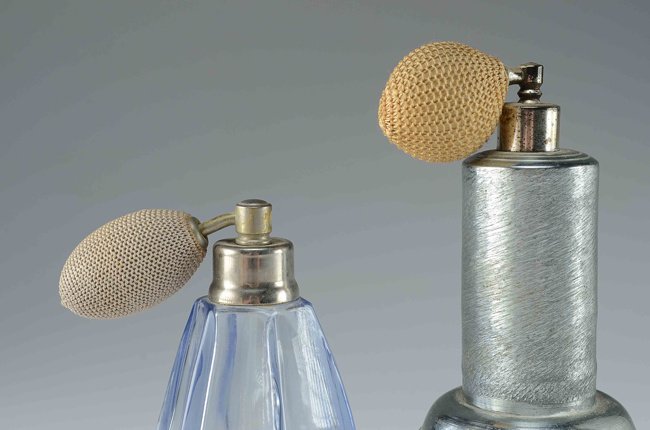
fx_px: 1297
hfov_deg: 28.1
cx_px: 325
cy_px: 215
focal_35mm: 72
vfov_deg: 18.8
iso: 100
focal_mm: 48
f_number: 13
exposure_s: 1/80
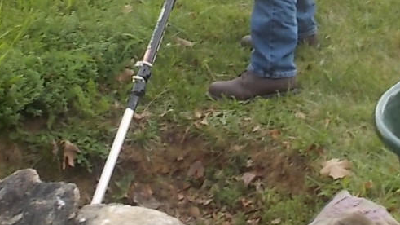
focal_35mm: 103
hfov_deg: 20.7
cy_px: -53
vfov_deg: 11.5
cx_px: 235
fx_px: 1092
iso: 80
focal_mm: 4.1
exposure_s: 1/60
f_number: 3.3
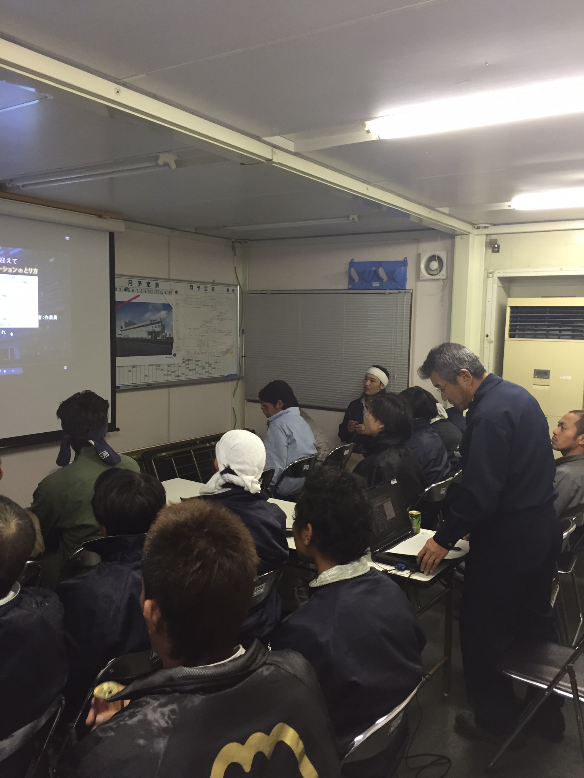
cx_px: 292
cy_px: 389
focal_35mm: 29
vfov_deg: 61.7
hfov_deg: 48.2
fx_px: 652
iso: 64
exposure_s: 1/33
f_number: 2.2
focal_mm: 4.15
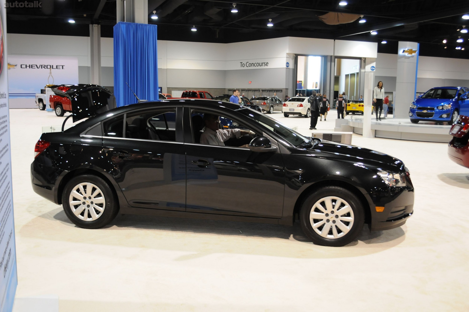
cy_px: 156
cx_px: 234
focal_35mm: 36
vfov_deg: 36.8
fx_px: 468
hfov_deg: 53.2
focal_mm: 24
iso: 800
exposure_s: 1/40
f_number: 4
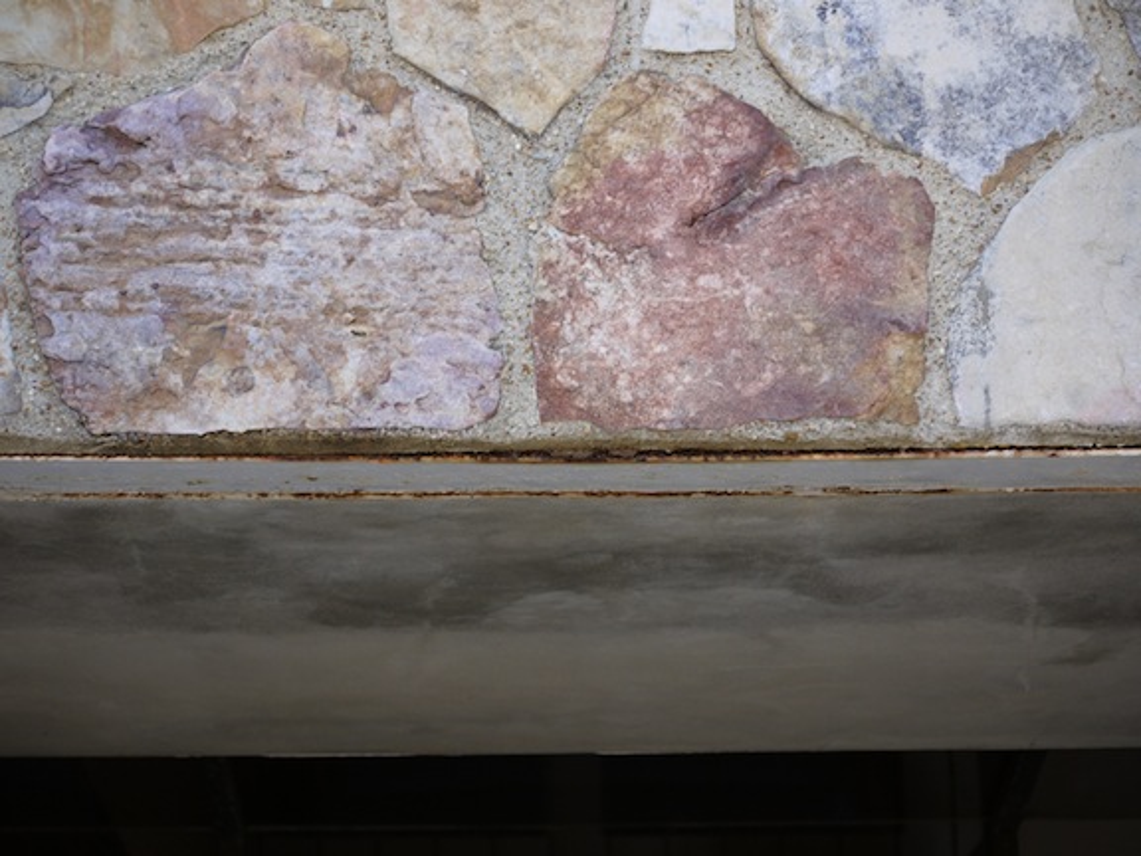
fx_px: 2967
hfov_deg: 21.8
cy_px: 428
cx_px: 570
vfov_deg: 16.4
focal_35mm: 90
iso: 100
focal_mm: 45
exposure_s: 1/125
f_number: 4
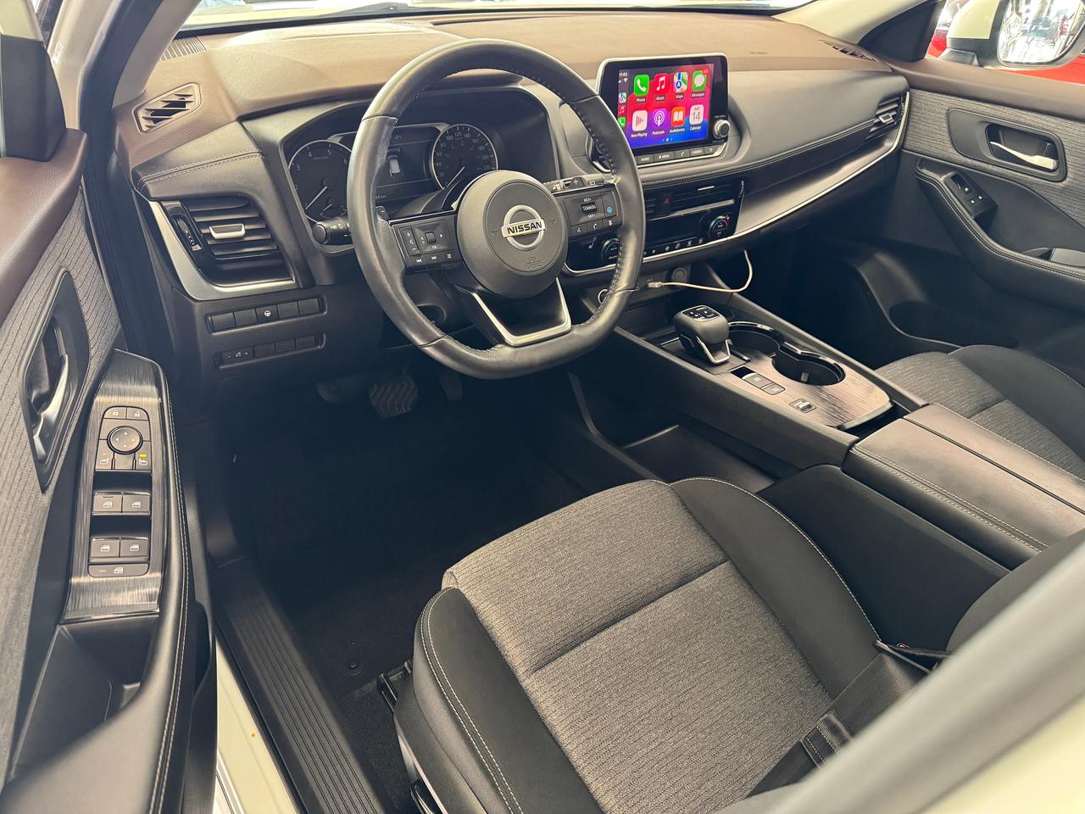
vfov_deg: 56.8
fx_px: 752
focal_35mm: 24
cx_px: 542
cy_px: 407
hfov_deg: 71.6
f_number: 1.78
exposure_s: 1/60
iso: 640
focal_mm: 6.76
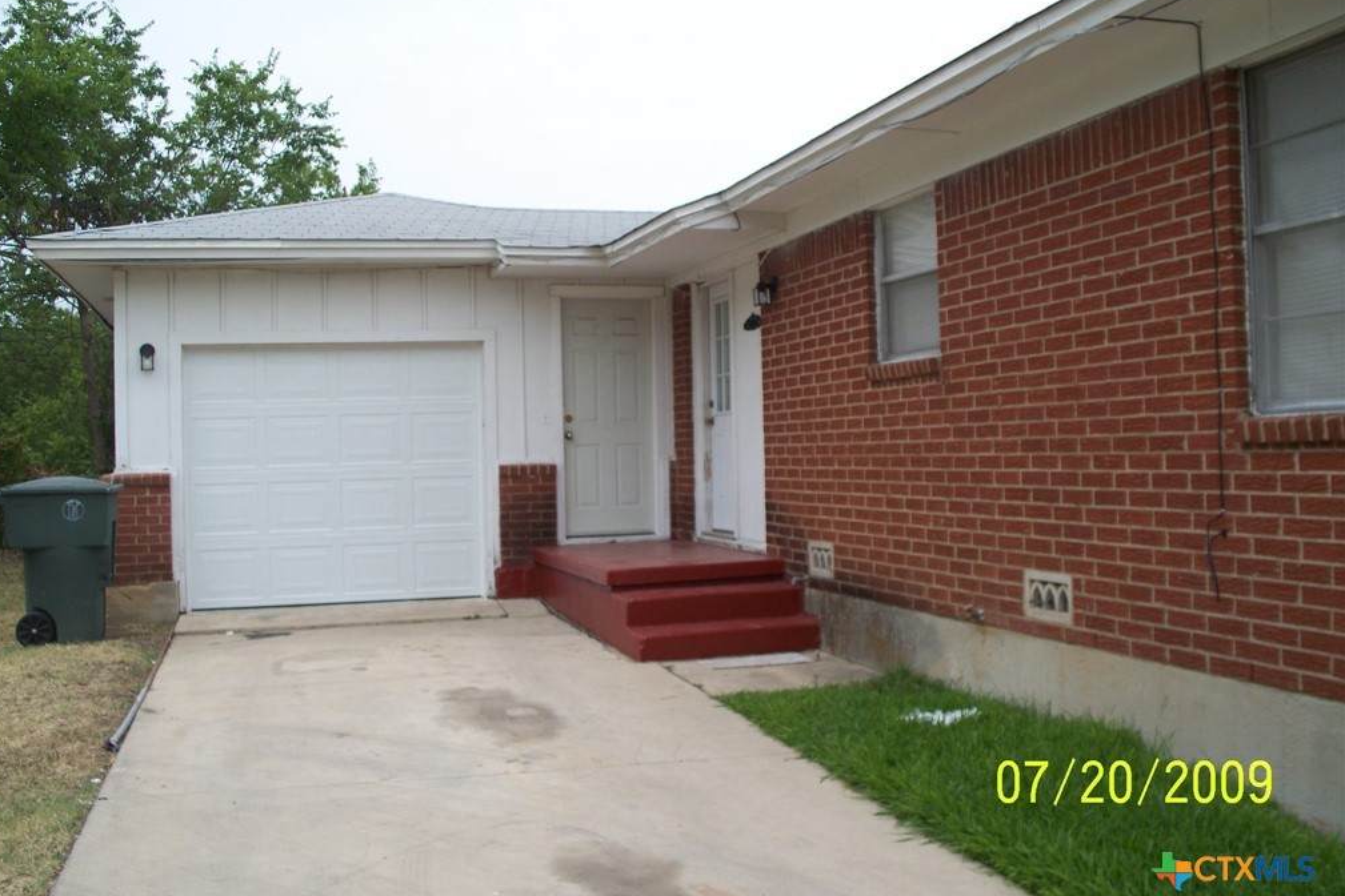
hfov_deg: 50.7
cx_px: 664
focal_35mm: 38
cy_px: 406
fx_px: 1420
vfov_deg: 35.0
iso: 64
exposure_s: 1/320
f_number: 2.8
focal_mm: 7.54
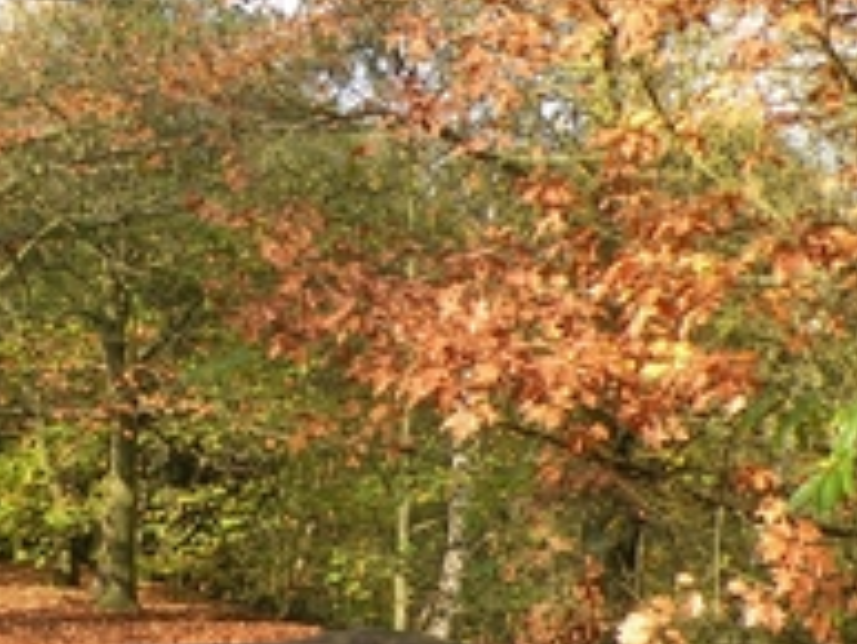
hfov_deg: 22.9
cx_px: 169
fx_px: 2081
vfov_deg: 17.4
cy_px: 542
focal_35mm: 84
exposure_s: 1/126
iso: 64
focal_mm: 4.7
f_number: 4
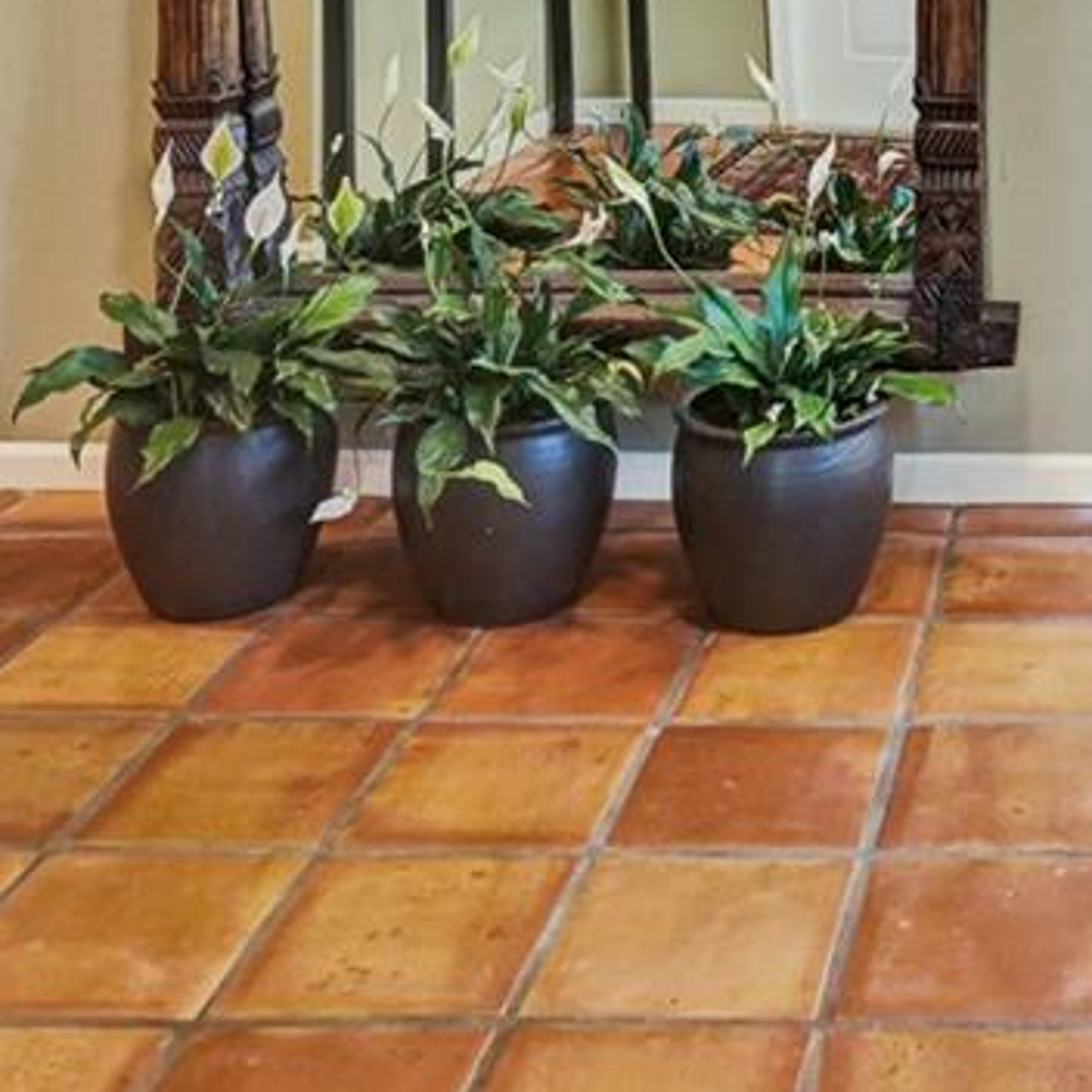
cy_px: -254
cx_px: 1166
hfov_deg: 29.0
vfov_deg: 27.4
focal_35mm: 54
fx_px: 1927
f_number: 2.8
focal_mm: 14
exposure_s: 1/320
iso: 1250
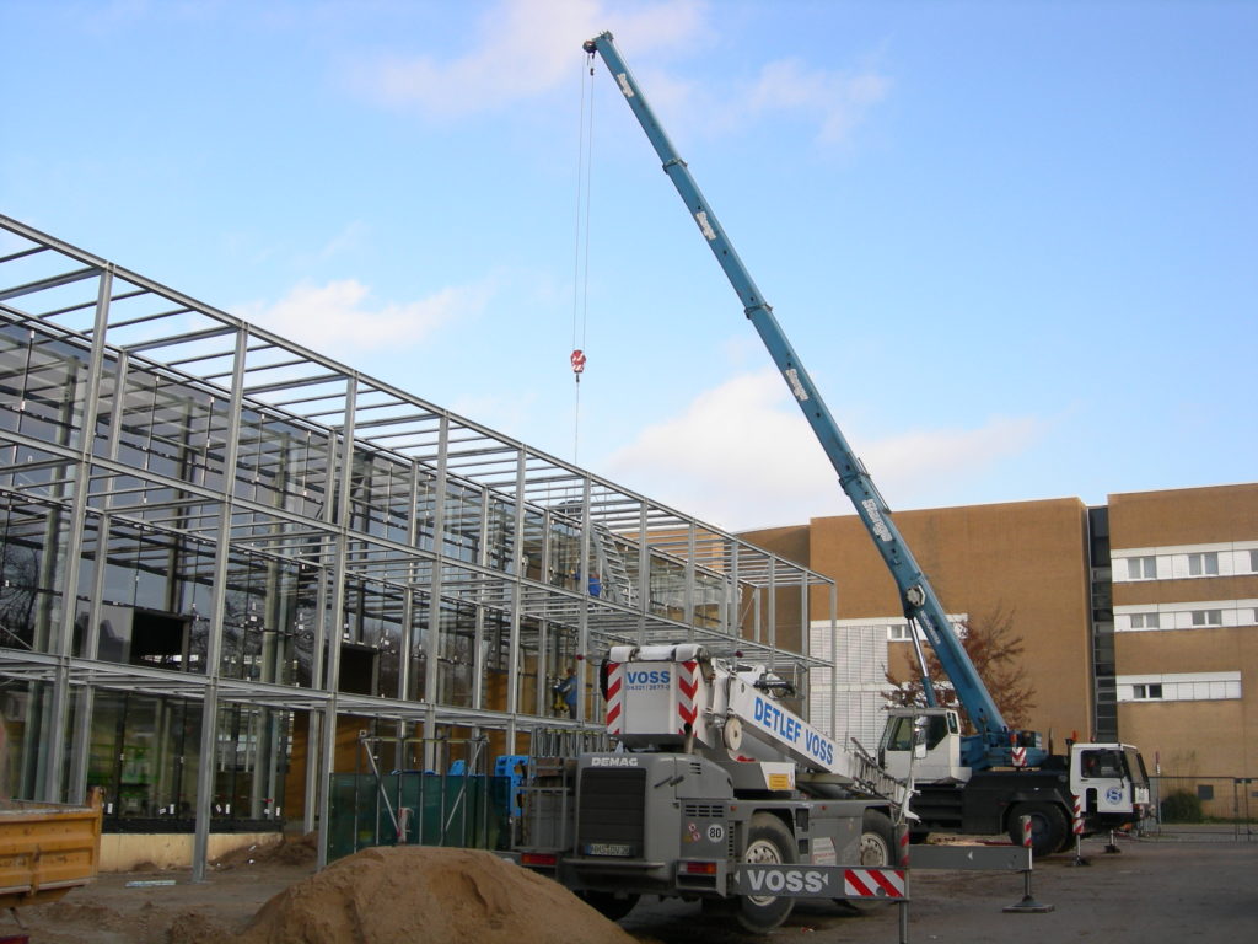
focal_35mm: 36
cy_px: 472
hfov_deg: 51.4
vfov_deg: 39.7
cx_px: 629
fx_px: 1308
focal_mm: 7.5
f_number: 4.8
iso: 64
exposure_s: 1/158
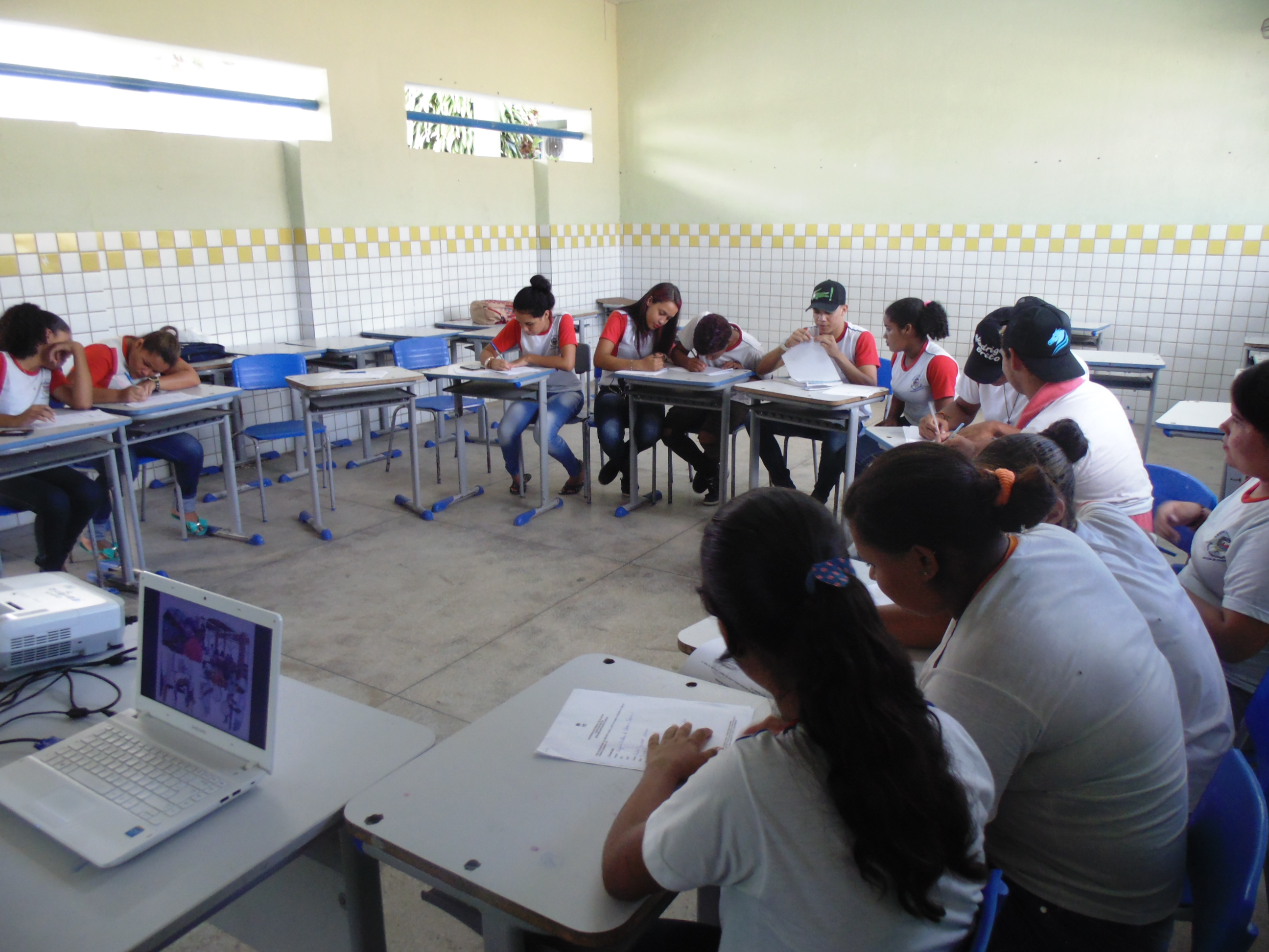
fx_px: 916
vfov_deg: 54.9
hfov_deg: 69.4
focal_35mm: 25
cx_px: 634
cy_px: 476
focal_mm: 4.5
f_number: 3.1
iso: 250
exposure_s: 1/30
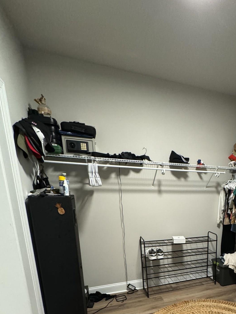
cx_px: 192
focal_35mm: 23
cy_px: 241
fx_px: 209
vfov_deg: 68.3
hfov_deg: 54.5
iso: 500
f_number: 2.2
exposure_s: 1/60
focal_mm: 2.22
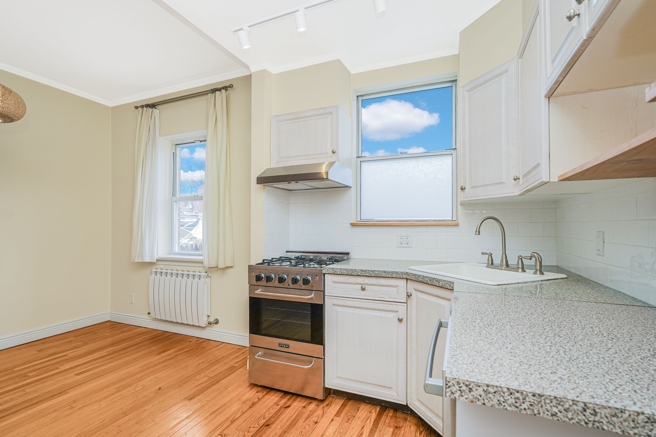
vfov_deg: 72.1
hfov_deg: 95.0
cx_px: 328
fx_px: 301
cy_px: 218
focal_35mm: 16
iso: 50
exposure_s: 1/60
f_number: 5.6
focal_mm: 16.5
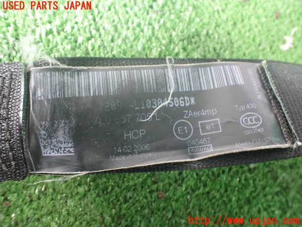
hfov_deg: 60.0
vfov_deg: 46.8
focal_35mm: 30
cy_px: 114
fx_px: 262
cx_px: 151
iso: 1250
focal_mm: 5.4
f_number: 2.3
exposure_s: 1/30
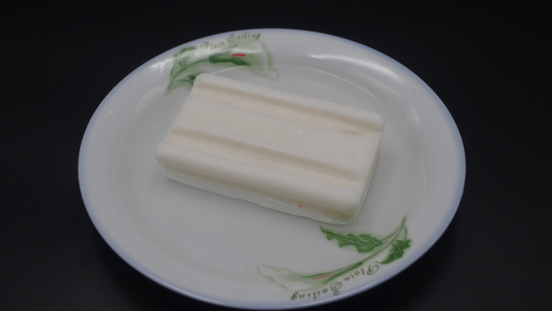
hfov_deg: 39.2
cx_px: 285
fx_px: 776
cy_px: 166
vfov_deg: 22.6
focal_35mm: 53
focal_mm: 32
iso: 800
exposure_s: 1/1000
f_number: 4.8
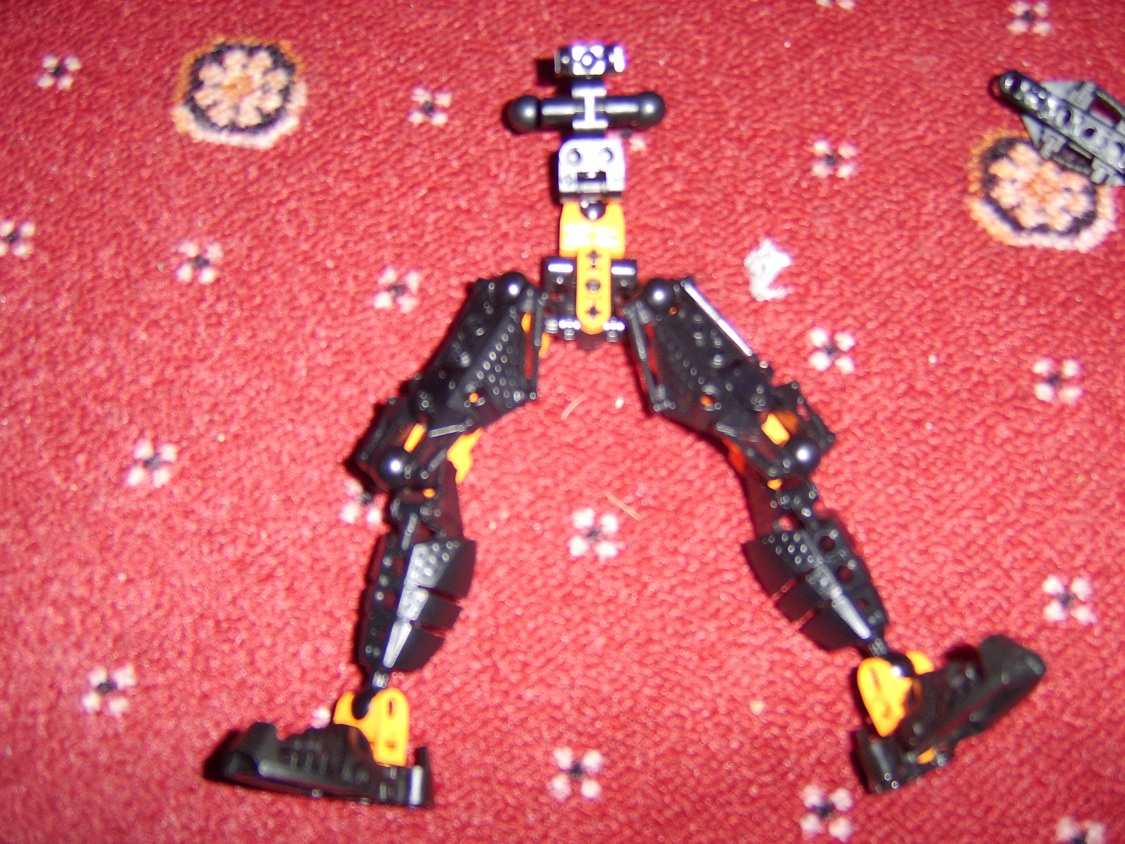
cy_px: 422
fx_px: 1007
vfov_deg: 45.4
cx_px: 562
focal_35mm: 31
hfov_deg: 58.4
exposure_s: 1/30
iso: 141
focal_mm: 8.13
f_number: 2.7
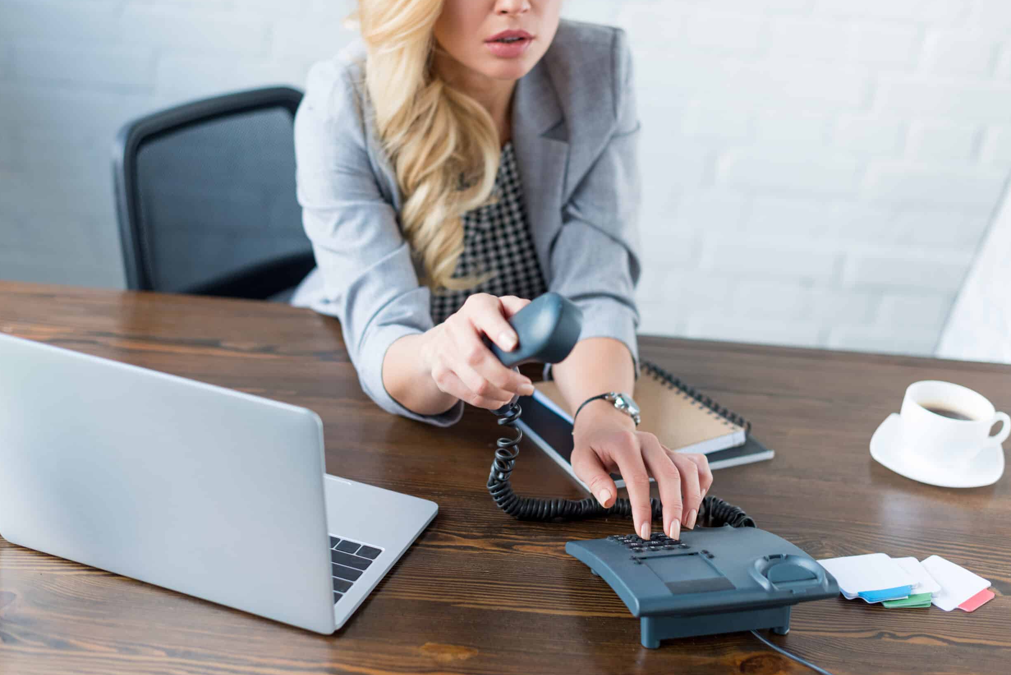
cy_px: 346
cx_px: 497
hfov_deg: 38.2
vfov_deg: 26.0
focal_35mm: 52
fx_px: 1461
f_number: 2.2
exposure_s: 1/200
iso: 500
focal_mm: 50
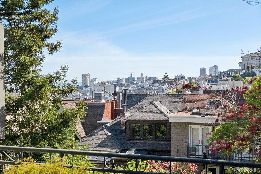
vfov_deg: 26.0
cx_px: 130
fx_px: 377
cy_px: 87
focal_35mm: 52
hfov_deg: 38.2
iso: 800
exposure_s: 1/3200
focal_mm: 35
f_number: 7.1
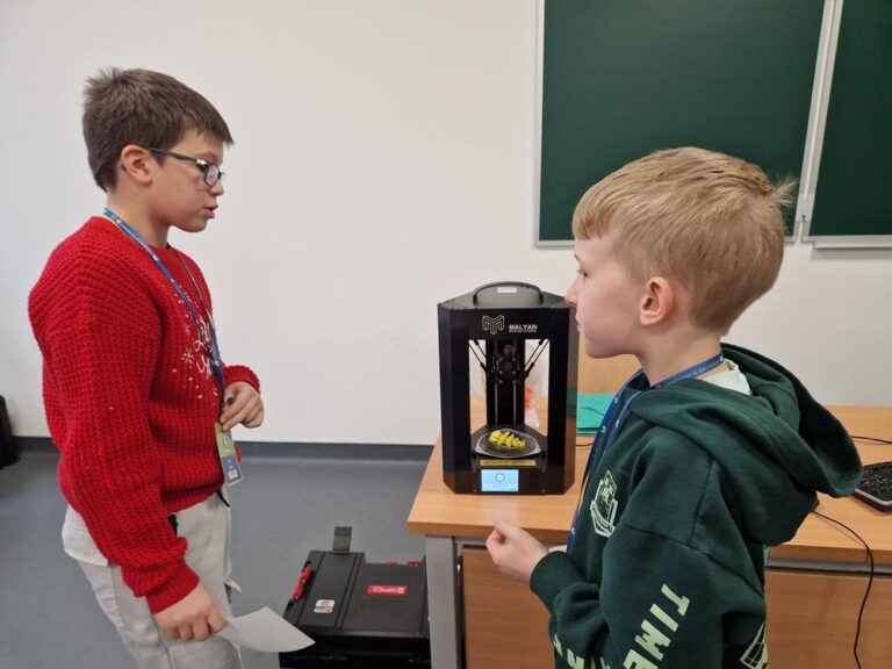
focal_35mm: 23
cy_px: 334
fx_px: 593
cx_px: 446
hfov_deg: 73.9
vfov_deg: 58.9
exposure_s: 1/180
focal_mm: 5.4
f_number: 1.8
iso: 50
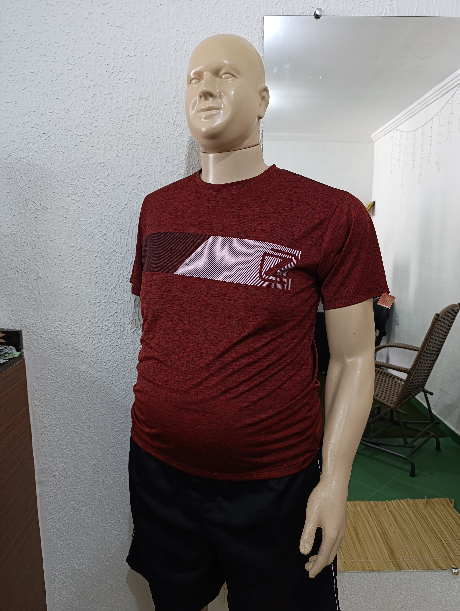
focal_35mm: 23
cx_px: 230
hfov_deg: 59.0
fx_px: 407
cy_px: 306
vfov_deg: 73.8
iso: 800
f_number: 1.6
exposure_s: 1/60
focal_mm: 6.14
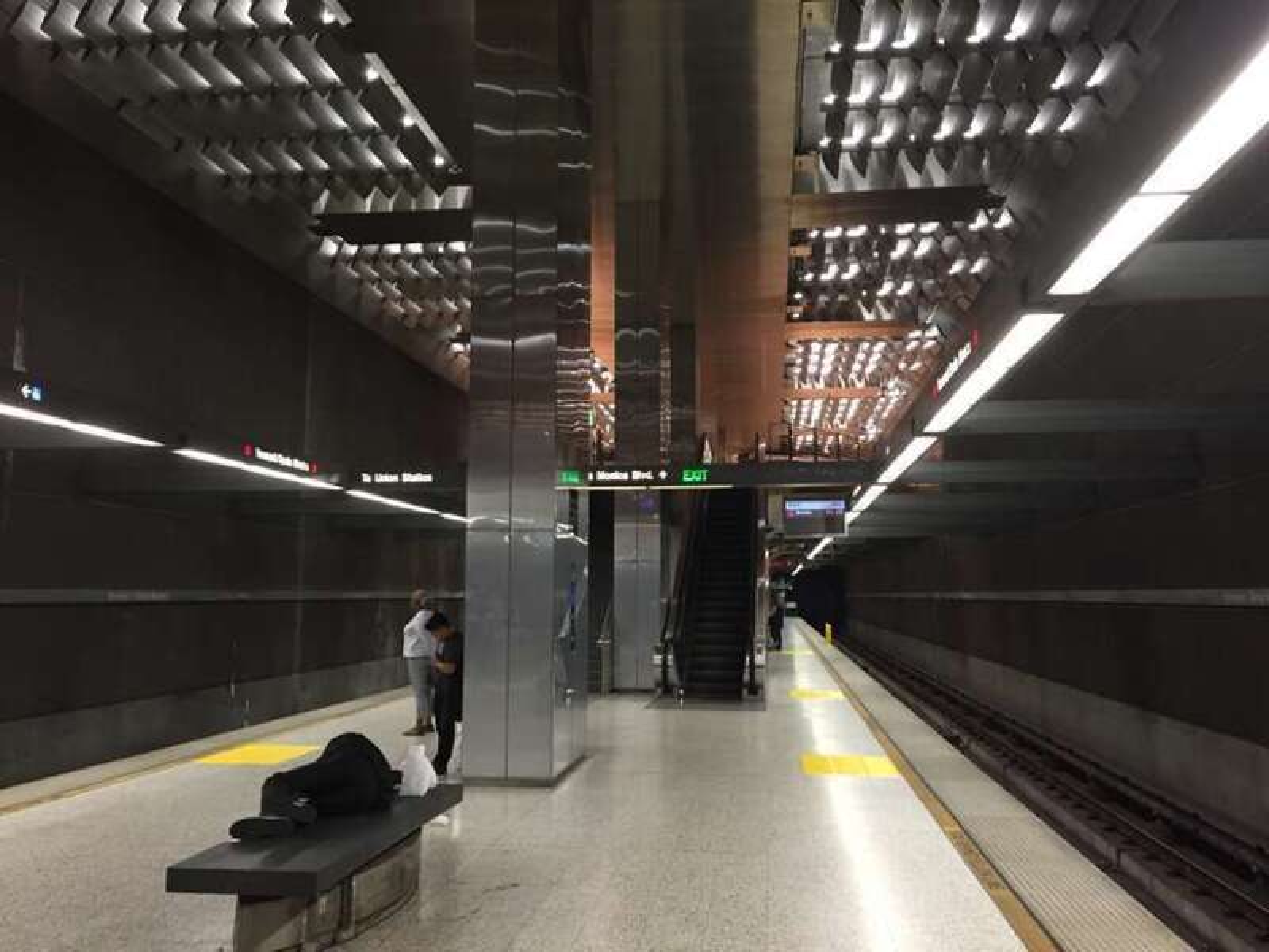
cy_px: 476
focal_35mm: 29
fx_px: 1063
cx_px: 634
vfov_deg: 48.2
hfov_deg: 61.7
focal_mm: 4.15
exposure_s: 1/30
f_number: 2.2
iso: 160
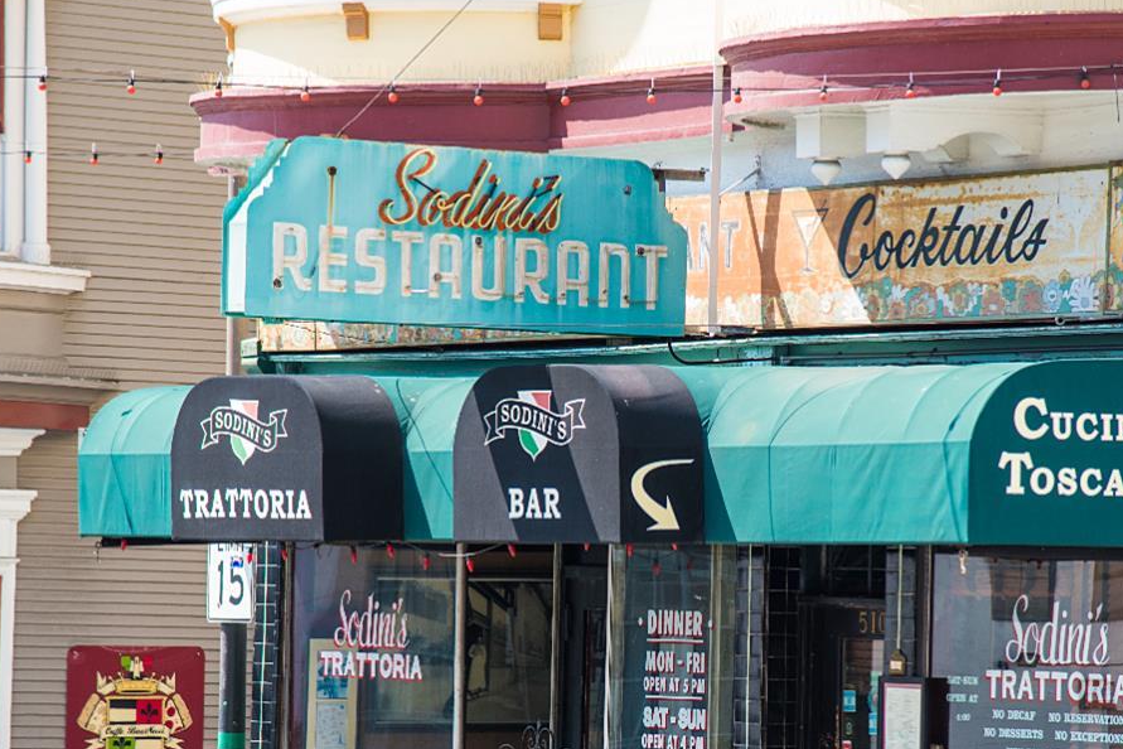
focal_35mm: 202
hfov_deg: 10.2
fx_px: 6301
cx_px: 664
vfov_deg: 6.8
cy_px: 535
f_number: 5.6
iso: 250
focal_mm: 120
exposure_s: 1/500
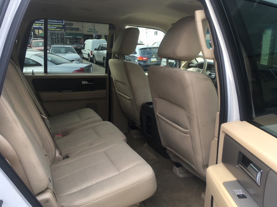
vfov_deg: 48.2
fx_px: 232
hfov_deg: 61.7
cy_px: 104
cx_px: 138
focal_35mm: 29
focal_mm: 4.15
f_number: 2.2
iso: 25
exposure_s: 1/169
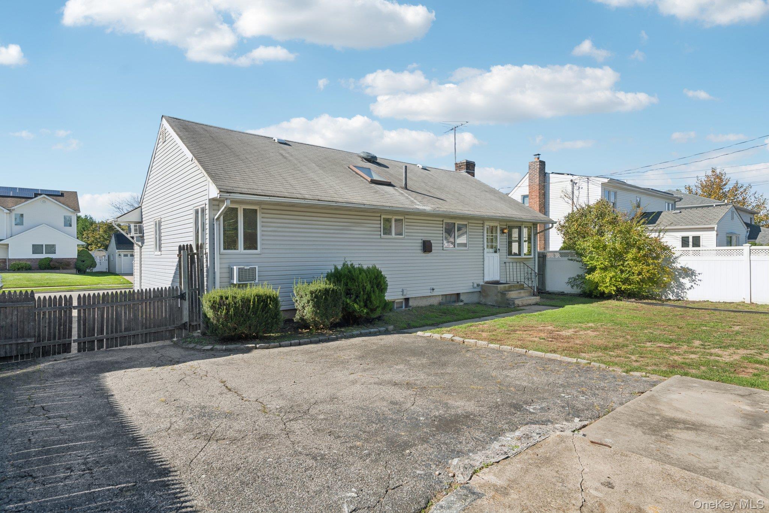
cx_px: 384
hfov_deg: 86.9
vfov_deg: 64.5
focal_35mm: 19
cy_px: 256
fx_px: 406
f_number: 8
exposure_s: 1/200
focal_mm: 19
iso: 100
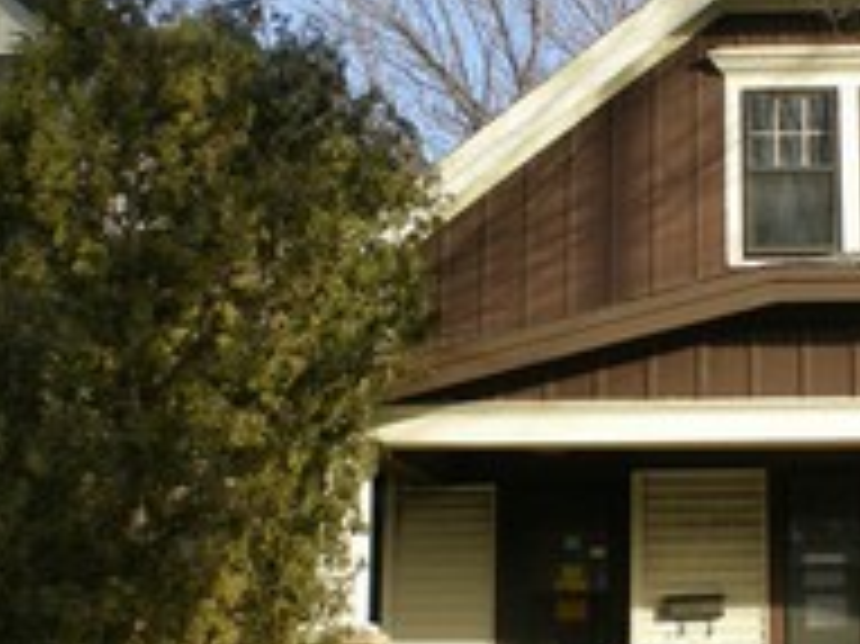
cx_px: 752
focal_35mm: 69
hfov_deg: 27.3
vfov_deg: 21.1
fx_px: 1713
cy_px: 468
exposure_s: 1/225
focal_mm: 6.3
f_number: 4.6
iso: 77
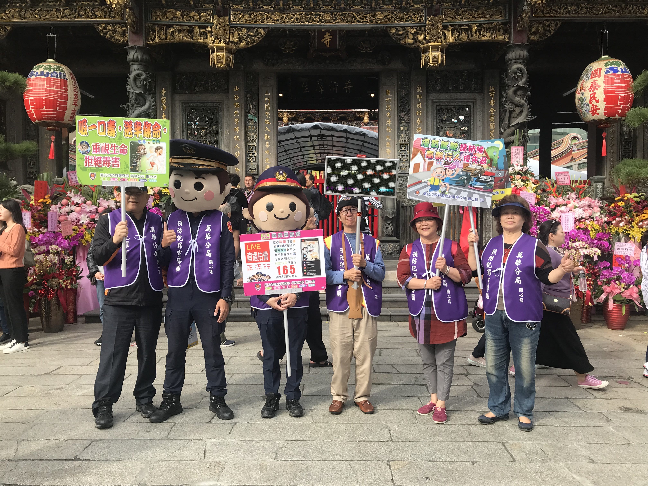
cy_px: 243
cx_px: 324
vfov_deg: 49.7
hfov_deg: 63.4
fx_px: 524
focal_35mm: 28
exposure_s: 1/879
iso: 20
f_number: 1.8
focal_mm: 3.99
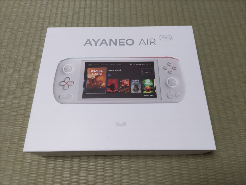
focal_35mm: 26
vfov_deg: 53.1
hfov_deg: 67.3
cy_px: 92
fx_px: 185
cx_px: 123
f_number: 1.79
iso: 229
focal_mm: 4.8
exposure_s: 1/100
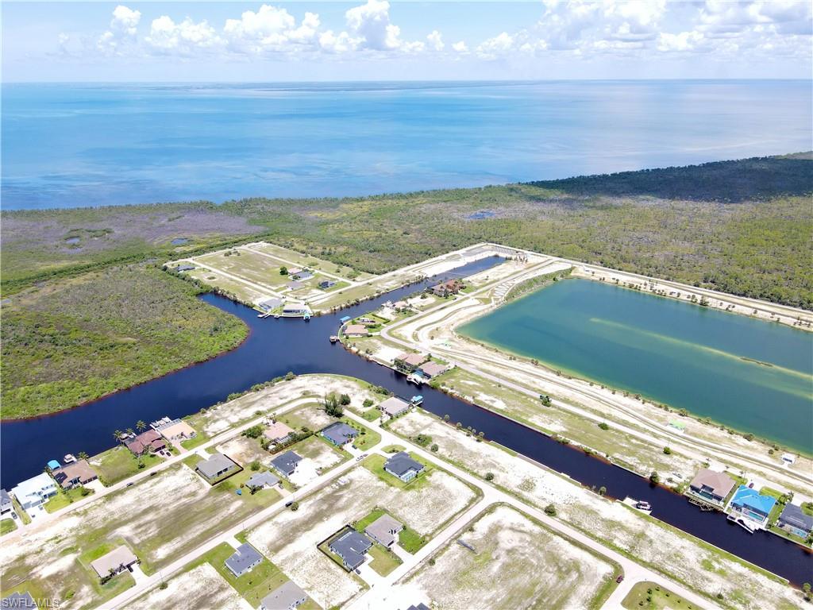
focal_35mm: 24
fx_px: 564
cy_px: 305
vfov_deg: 56.8
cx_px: 406
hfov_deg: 71.6
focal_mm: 4.5
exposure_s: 1/400
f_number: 2.8
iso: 110
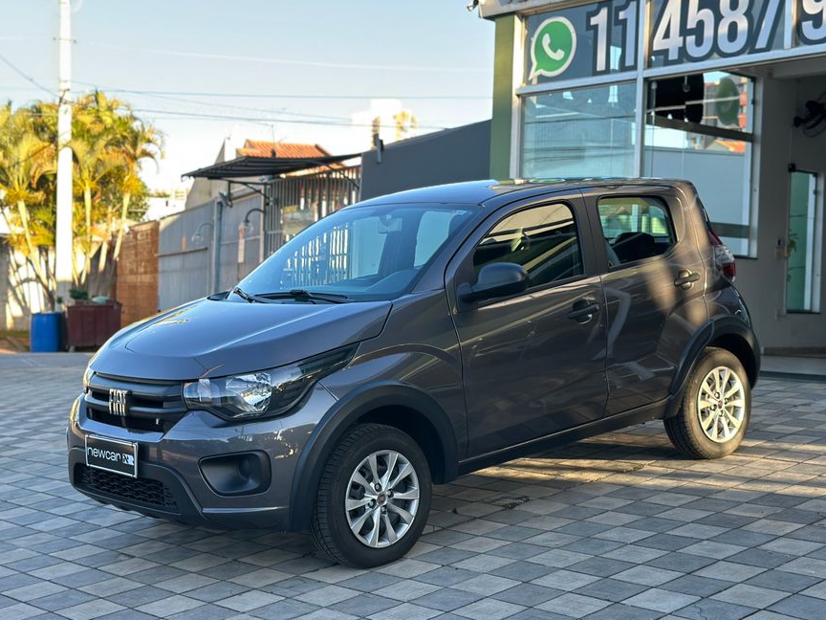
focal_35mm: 53
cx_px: 390
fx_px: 1265
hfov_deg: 36.2
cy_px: 321
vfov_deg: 27.5
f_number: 1.78
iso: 80
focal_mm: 6.86
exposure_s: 1/348
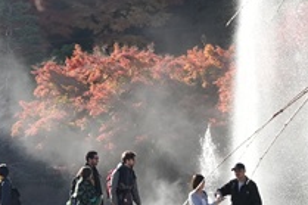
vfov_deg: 5.6
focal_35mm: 246
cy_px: 26
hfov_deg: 8.2
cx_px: -152
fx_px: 2107
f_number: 8
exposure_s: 1/800
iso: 1000
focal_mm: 50.3
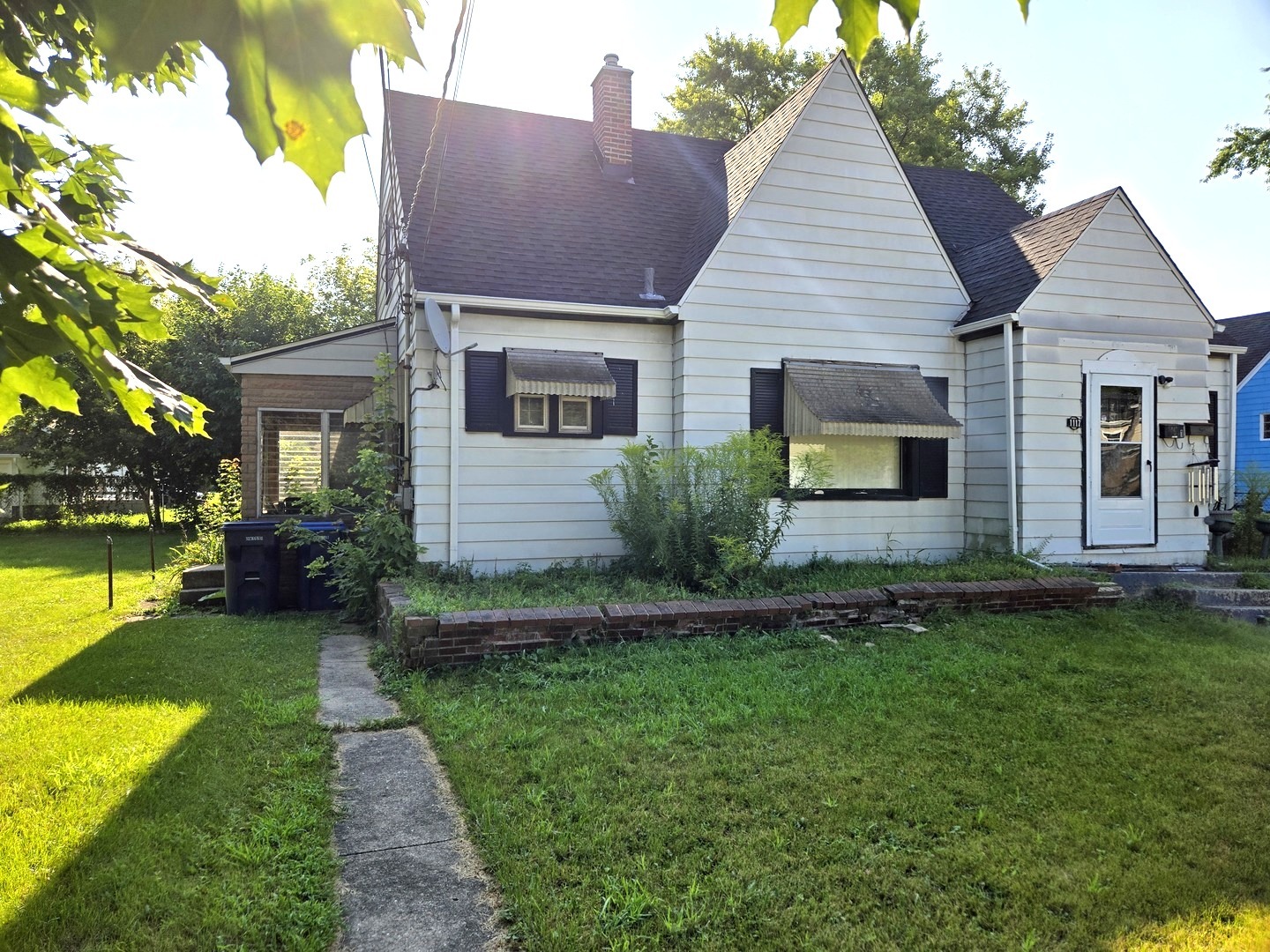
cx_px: 635
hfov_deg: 73.9
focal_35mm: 23
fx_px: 844
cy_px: 476
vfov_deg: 58.9
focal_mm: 5.4
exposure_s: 1/2365
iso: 25
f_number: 1.8
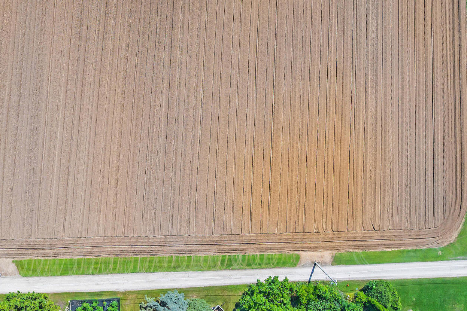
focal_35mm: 40
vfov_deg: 32.3
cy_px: 51
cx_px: 125
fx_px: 519
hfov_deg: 46.9
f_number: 2.8
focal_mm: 12.29
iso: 100
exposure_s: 1/1000
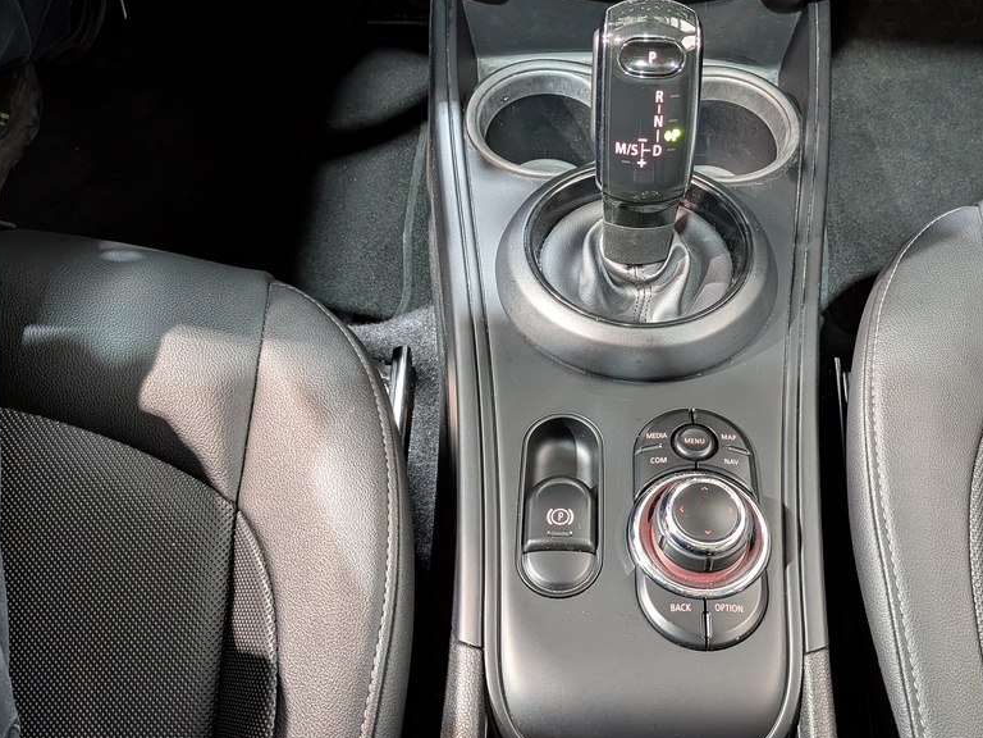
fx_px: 909
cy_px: 365
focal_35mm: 32
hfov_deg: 55.8
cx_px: 644
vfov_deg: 44.2
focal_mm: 4.53
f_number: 1.7
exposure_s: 1/20
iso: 543
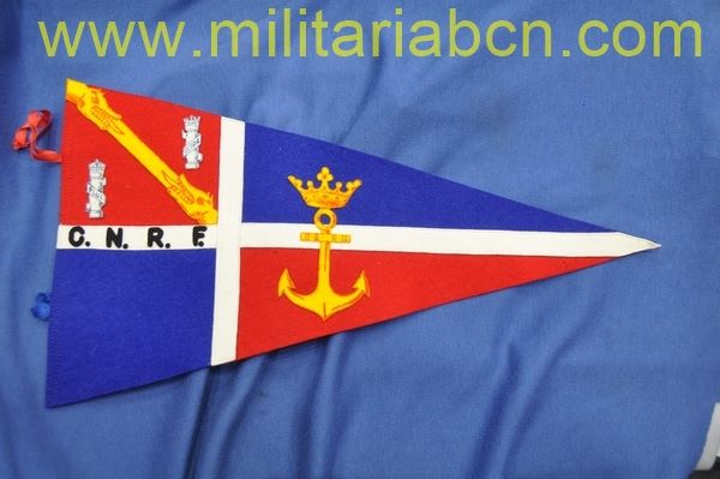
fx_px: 719
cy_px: 240
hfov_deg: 53.2
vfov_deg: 36.8
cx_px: 360
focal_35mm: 36
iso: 400
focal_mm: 24
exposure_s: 1/20
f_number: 4.5
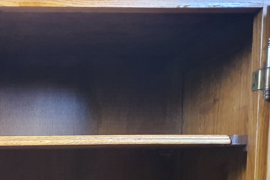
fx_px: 427
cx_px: 8
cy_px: 201
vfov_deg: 22.4
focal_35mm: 57
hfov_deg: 32.6
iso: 500
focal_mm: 4.3
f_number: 1.5
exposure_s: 1/50
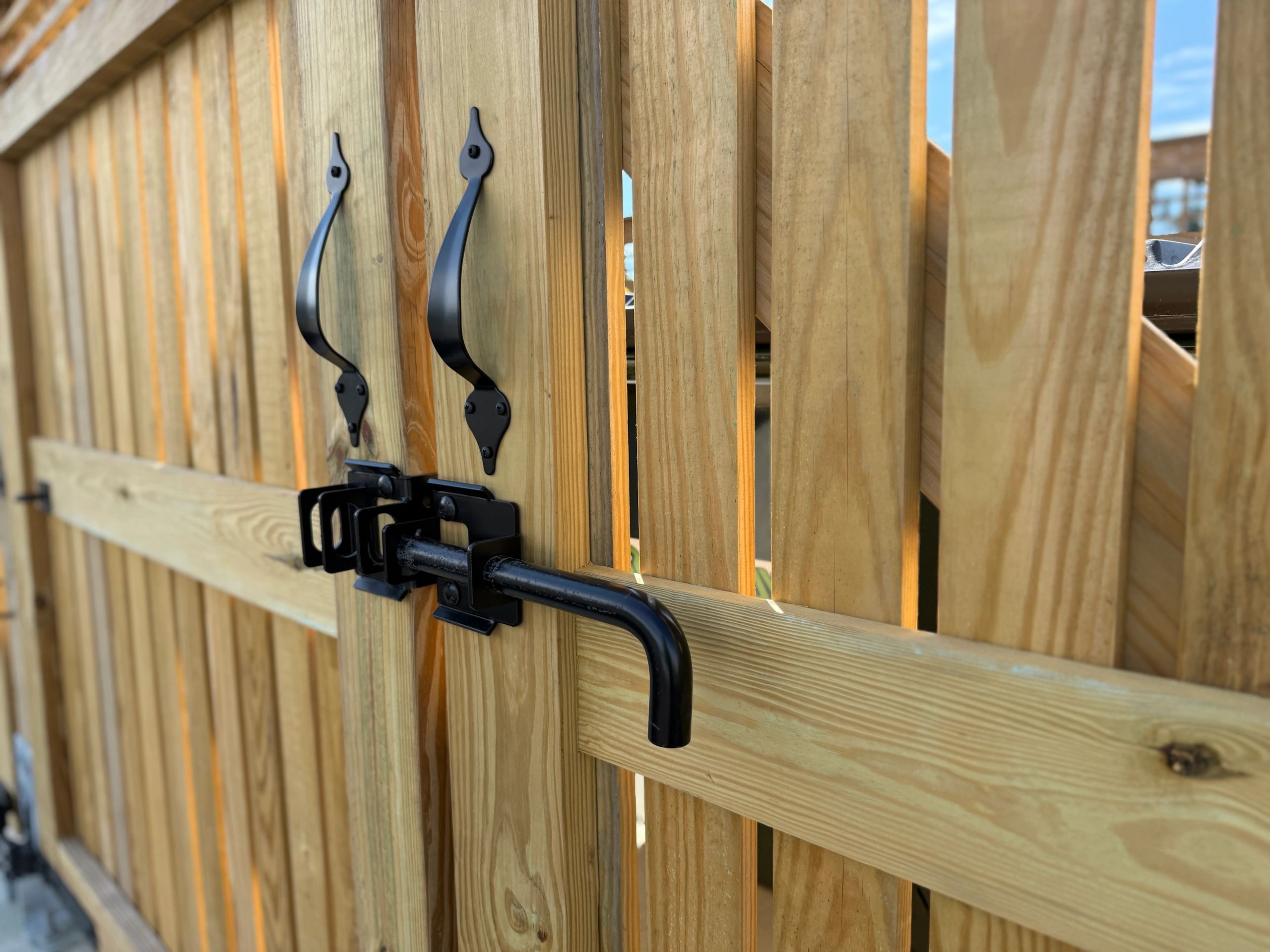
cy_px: 476
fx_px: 881
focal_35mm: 24
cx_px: 635
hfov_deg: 71.6
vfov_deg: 56.8
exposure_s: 1/1949
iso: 100
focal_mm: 6.76
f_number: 1.78
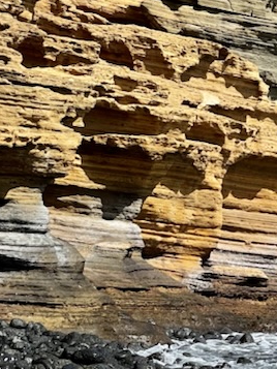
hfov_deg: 9.9
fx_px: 1589
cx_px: 291
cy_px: 171
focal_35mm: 149
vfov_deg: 13.2
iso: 25
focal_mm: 6
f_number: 2
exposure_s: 1/1170
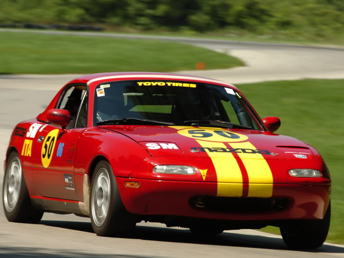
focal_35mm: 504
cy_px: 129
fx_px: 5009
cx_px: 168
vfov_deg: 3.0
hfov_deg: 3.9
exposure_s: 1/160
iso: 200
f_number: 11
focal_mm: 300
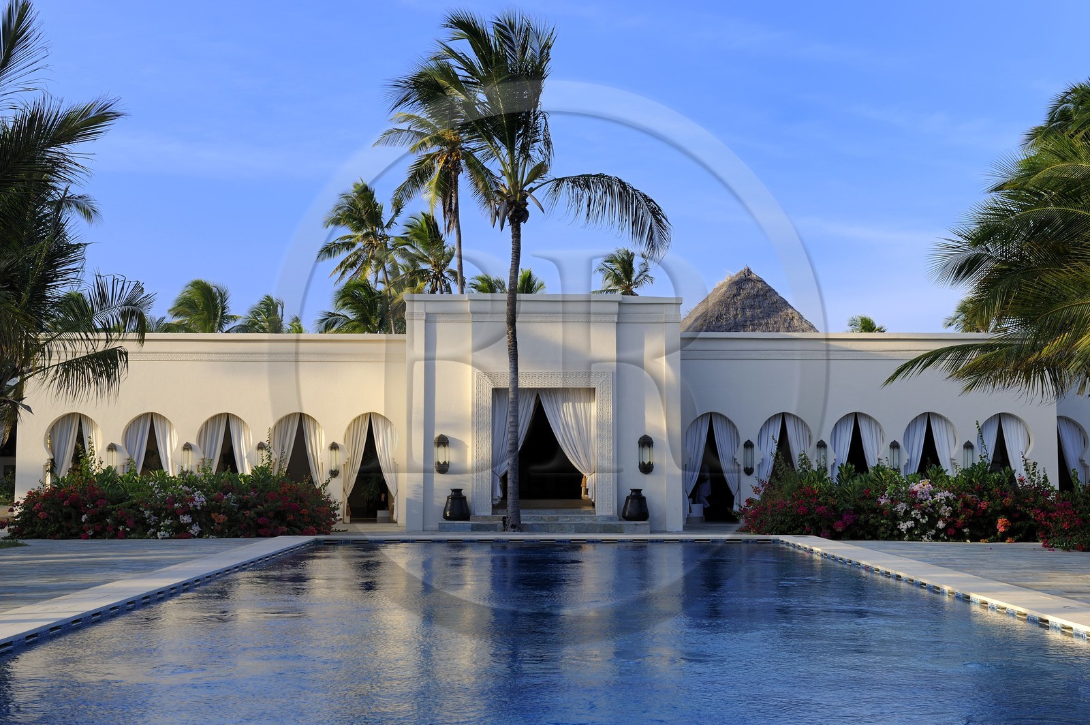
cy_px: 362
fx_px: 1452
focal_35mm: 48
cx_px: 545
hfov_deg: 41.1
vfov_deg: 28.0
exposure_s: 1/160
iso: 200
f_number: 7.1
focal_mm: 48
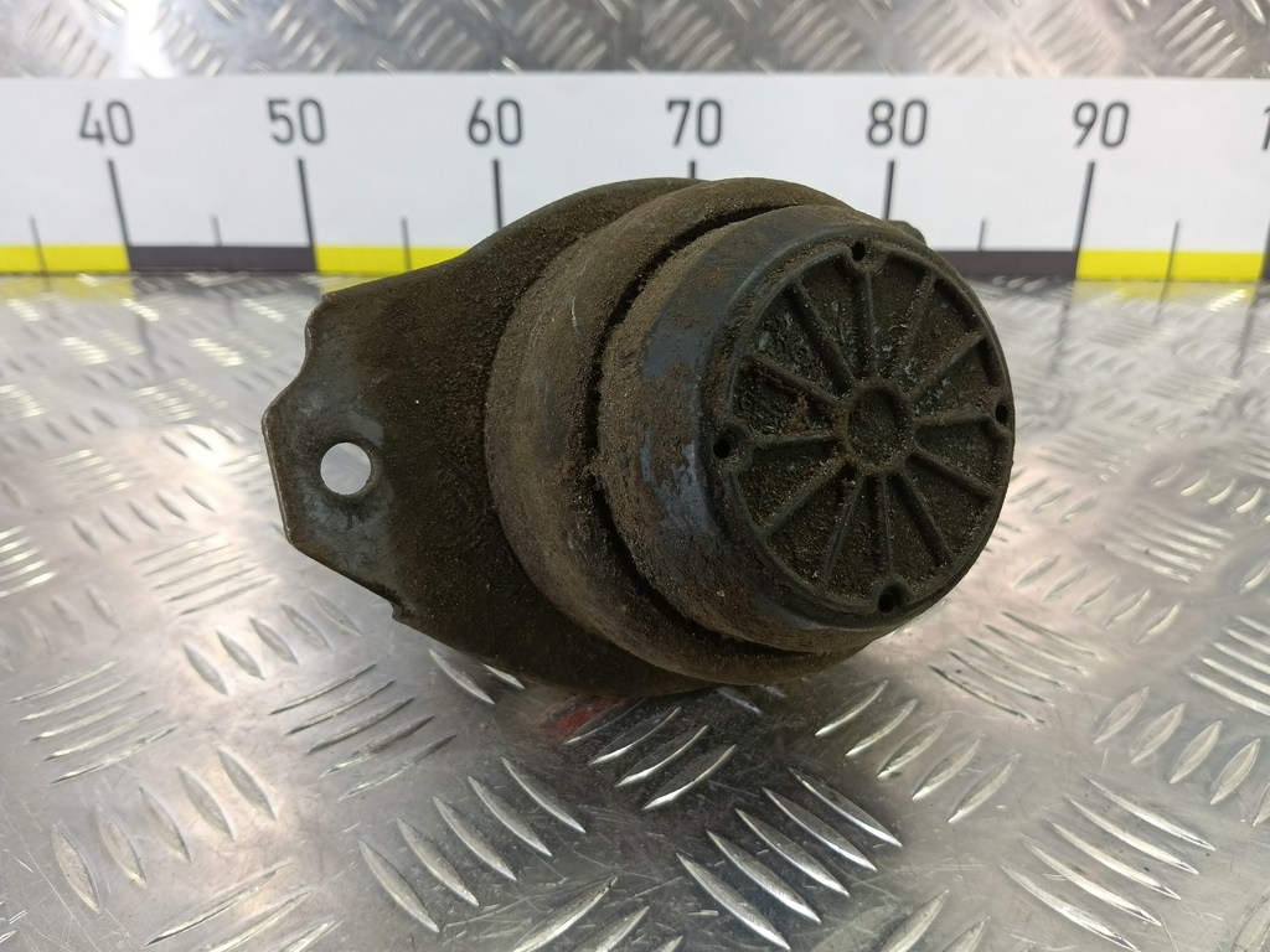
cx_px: 635
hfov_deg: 73.9
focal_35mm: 23
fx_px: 844
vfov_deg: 58.9
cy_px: 476
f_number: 1.6
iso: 138
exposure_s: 1/50
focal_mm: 4.11
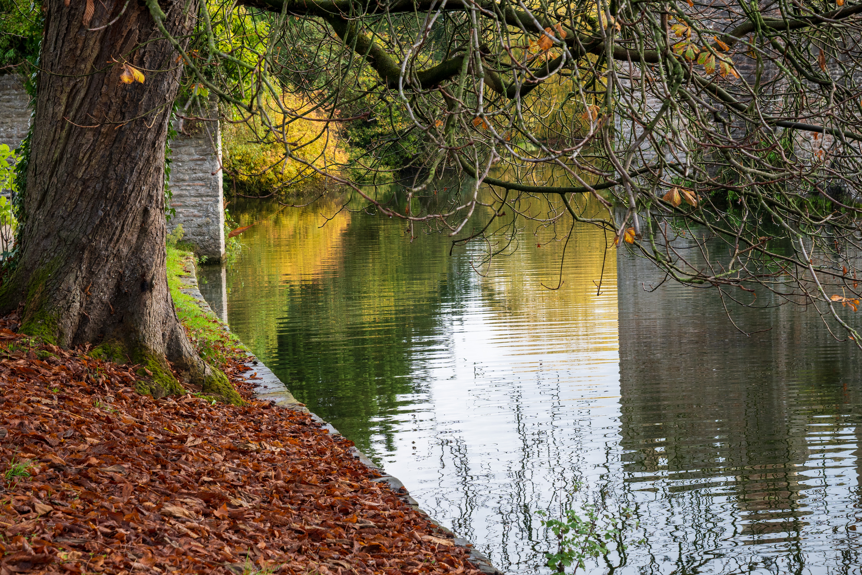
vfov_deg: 18.2
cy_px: 288
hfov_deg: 27.0
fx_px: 1796
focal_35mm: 75
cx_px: 431
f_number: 5.6
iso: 200
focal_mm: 50
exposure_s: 1/200
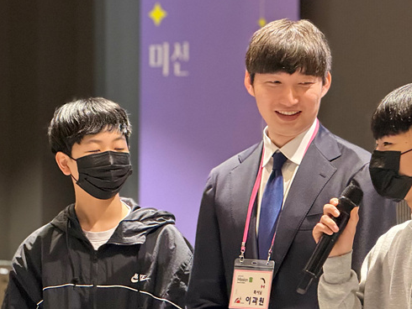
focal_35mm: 204
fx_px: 2429
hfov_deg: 9.7
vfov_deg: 7.3
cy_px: 144
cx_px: 265
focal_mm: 16.89
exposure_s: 1/40
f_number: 2.8
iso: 1250
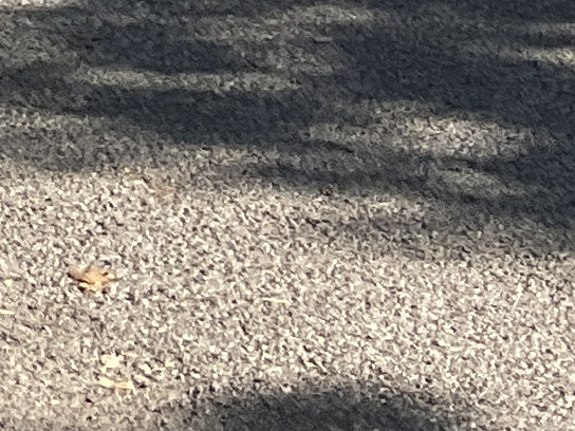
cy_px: -872
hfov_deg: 8.5
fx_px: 3571
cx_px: -713
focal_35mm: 215
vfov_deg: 6.3
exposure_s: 1/1675
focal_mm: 3
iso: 16
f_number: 1.8
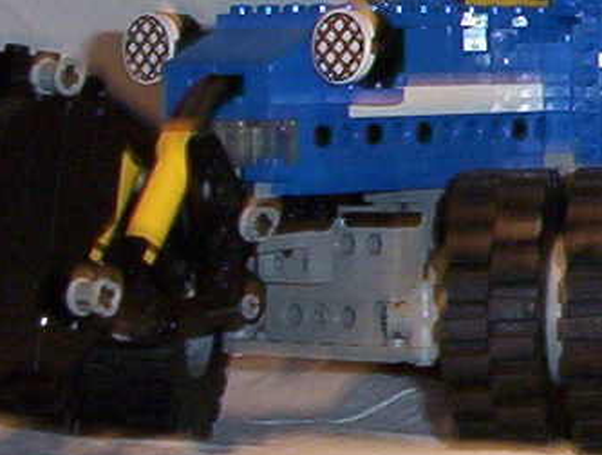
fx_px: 3332
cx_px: 1269
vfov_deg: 7.8
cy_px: -72
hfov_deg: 9.5
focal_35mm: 191
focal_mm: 6
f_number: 4.5
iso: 140
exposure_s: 1/30
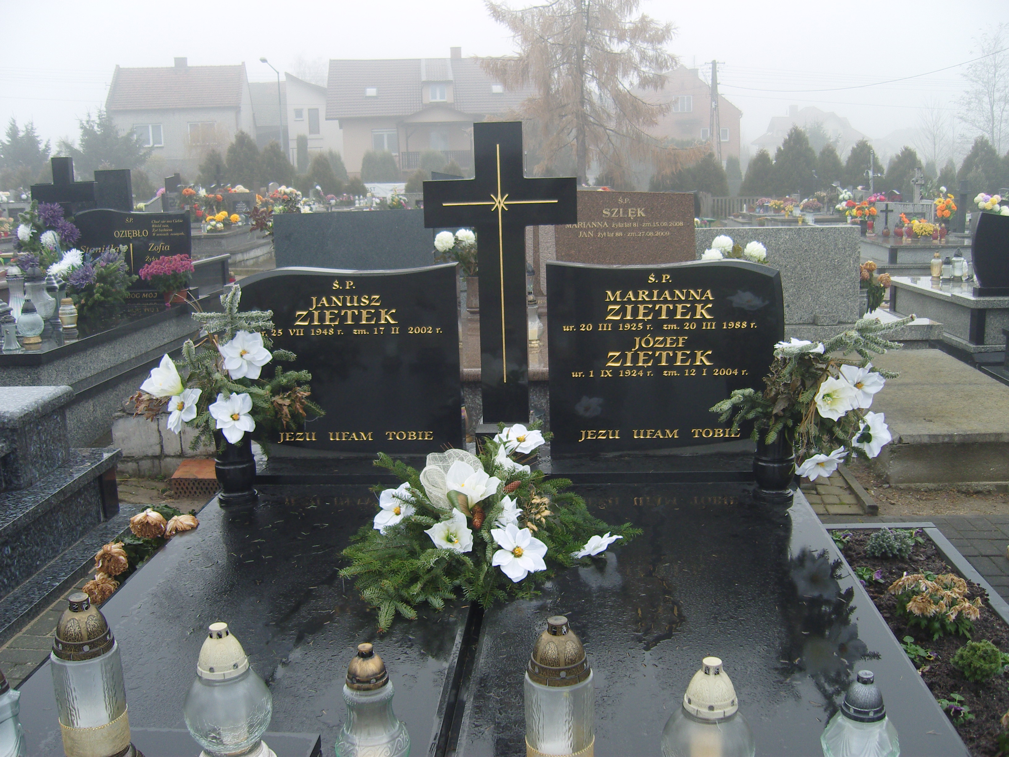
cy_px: 378
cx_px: 504
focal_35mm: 34
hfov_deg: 54.0
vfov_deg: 41.8
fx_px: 991
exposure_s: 1/160
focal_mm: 7.3
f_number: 2.8
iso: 100
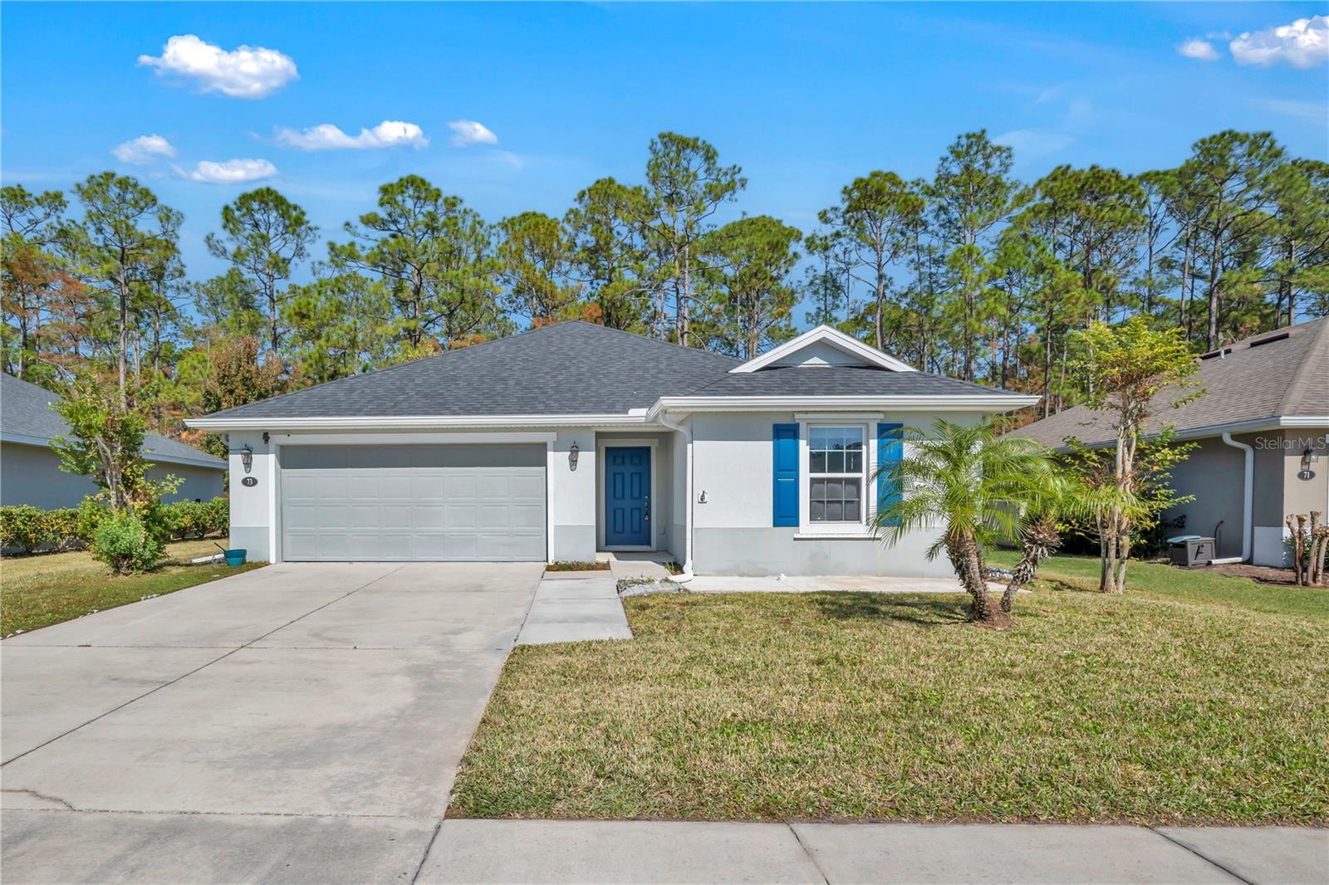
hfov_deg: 96.7
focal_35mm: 16
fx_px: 591
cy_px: 442
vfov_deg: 73.7
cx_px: 664
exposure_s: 1/320
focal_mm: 16
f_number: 10
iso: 100
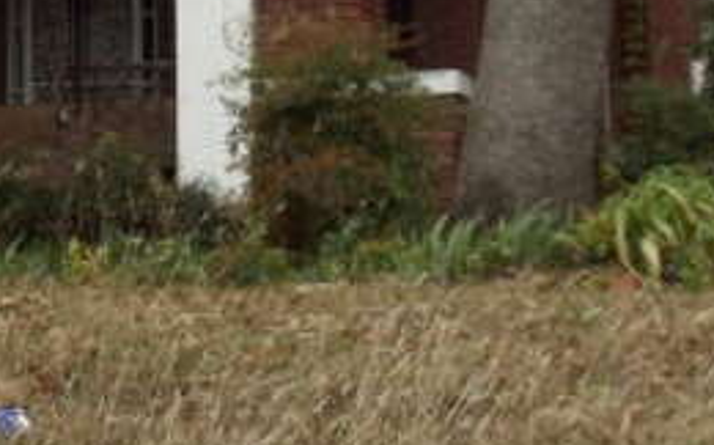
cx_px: -192
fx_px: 3713
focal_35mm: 191
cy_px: -264
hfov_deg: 10.8
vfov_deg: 6.7
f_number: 4.1
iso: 100
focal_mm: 8.3
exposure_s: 1/500
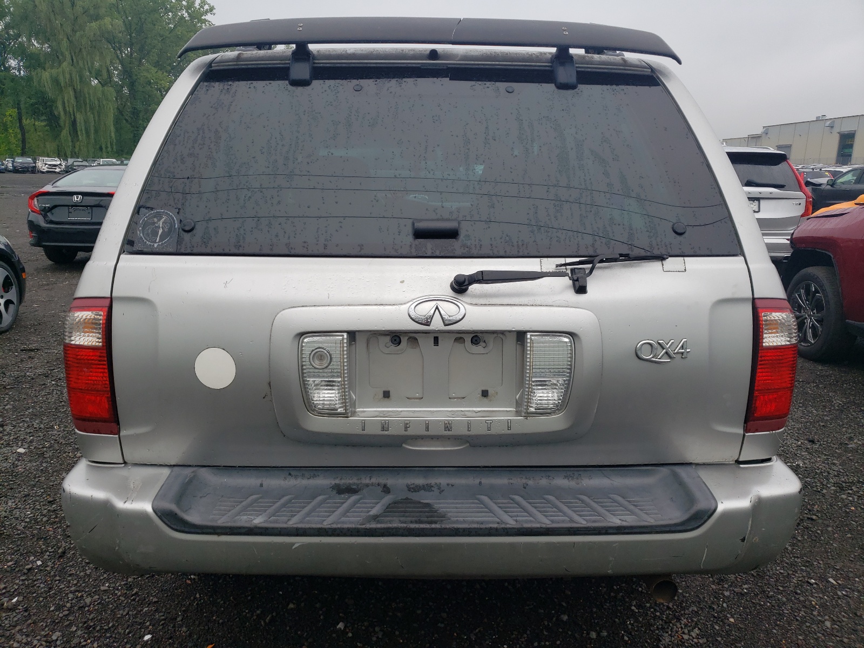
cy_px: 324
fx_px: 649
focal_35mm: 26
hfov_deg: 67.3
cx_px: 432
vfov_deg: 53.1
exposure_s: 1/556
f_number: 1.5
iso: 50
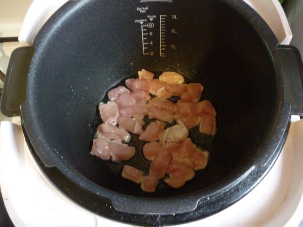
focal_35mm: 33
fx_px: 289
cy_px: 114
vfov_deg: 43.0
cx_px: 152
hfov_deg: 55.3
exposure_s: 1/8
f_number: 2.8
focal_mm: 5.5
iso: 400
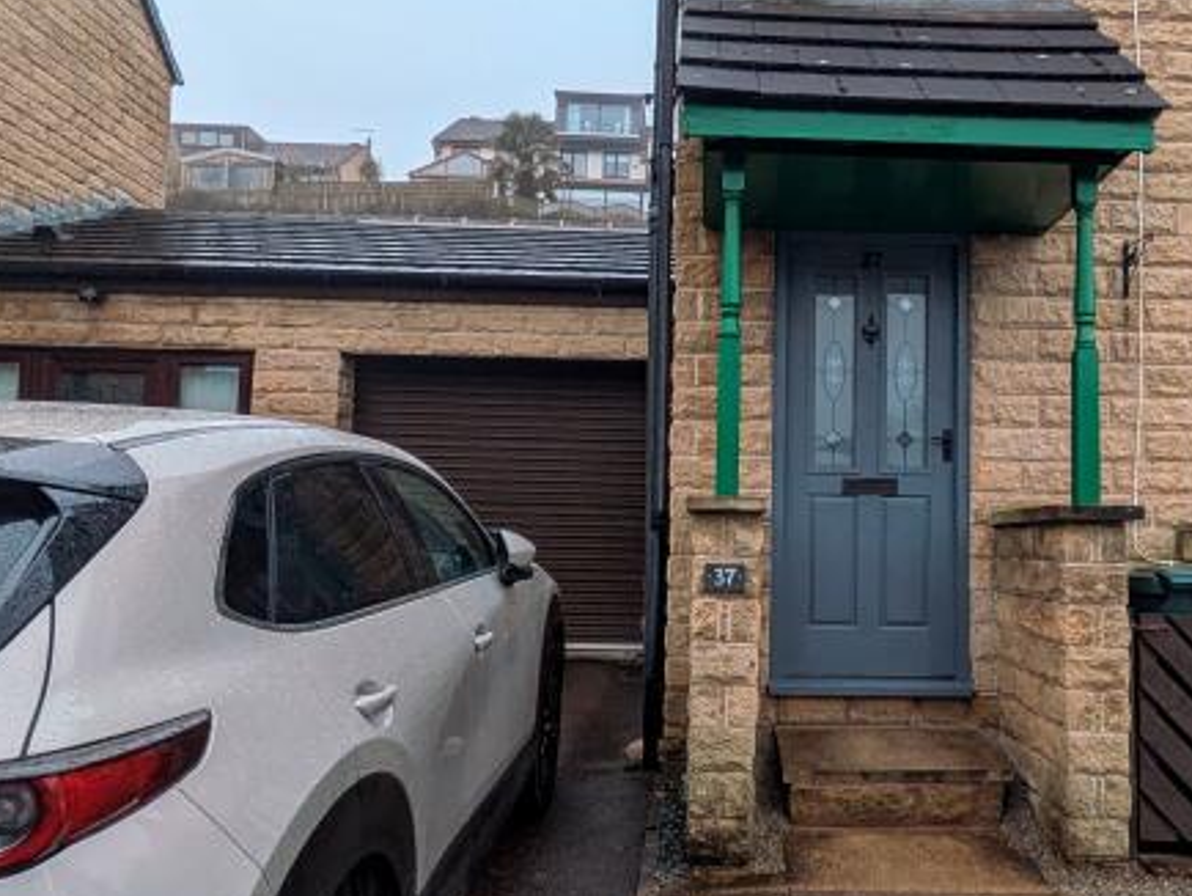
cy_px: 452
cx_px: 777
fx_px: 1137
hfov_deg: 54.4
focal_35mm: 33
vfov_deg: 43.0
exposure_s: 1/344
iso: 47
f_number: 2.2
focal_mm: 1.83
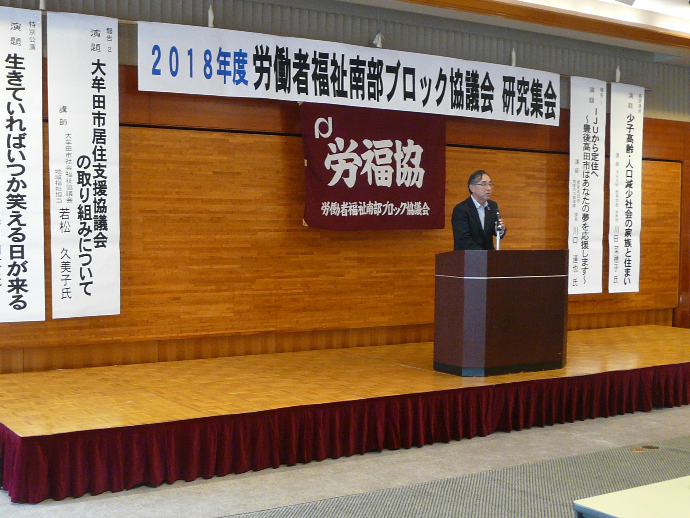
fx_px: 957
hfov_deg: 39.7
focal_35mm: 48
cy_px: 259
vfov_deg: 30.3
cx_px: 345
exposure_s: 1/8
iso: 200
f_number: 2.8
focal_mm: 4.9
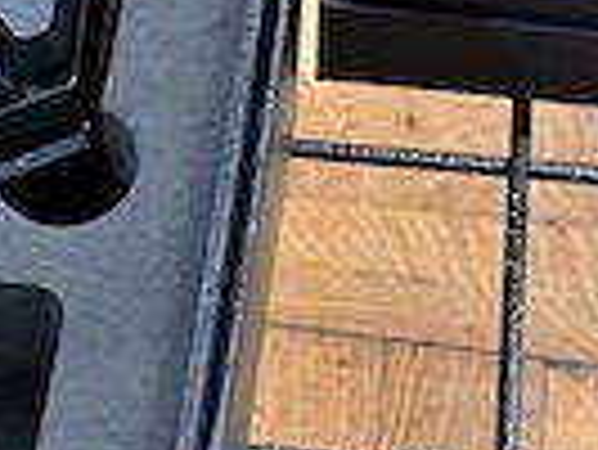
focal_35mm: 147
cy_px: 142
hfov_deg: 13.3
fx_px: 2542
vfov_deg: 10.1
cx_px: 22
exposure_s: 1/60
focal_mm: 3.99
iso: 320
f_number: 1.8
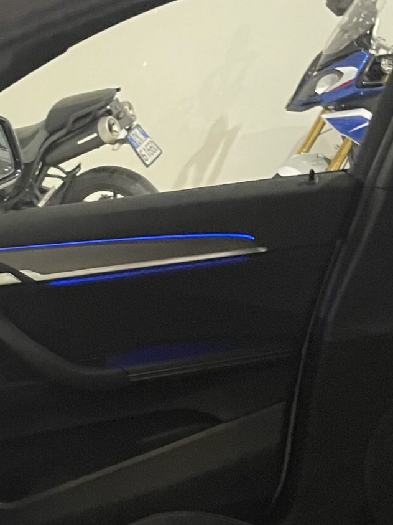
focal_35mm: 79
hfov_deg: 17.9
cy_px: 536
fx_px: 1196
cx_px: -52
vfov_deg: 23.6
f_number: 1.6
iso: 640
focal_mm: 4.2
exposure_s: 1/25
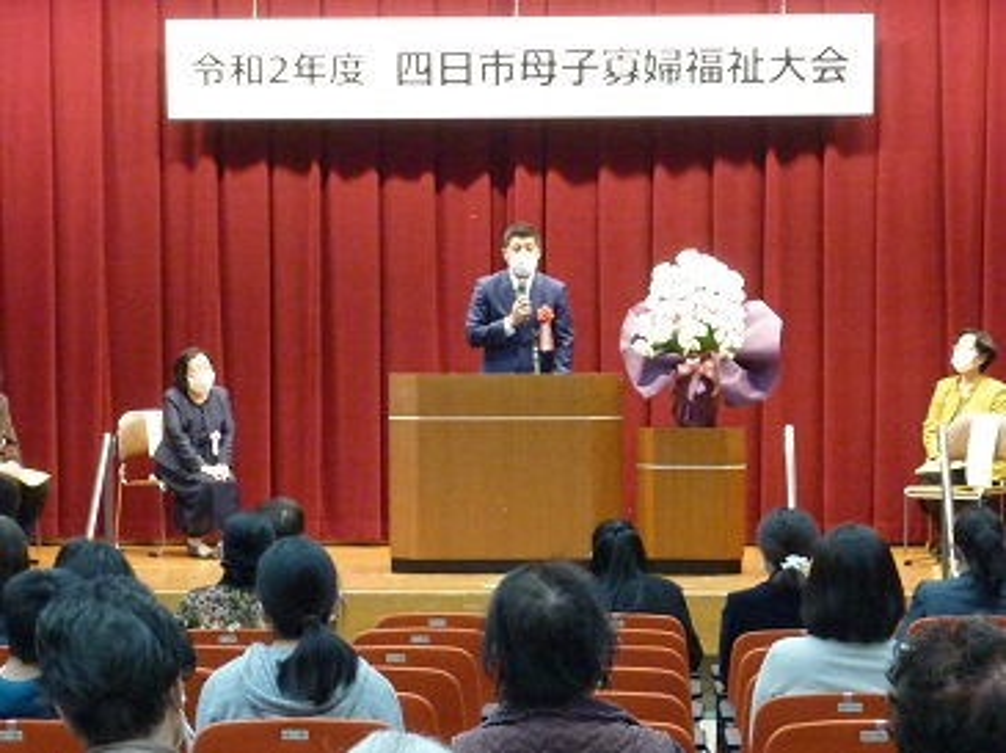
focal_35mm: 114
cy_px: 376
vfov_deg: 13.0
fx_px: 3310
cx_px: 503
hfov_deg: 17.3
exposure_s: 1/15
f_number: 3.8
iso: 400
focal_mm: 10.6
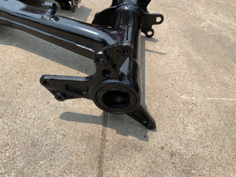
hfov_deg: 67.3
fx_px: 177
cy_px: 88
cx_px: 118
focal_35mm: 26
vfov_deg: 53.1
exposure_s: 1/1585
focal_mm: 4.25
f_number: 1.8
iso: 25
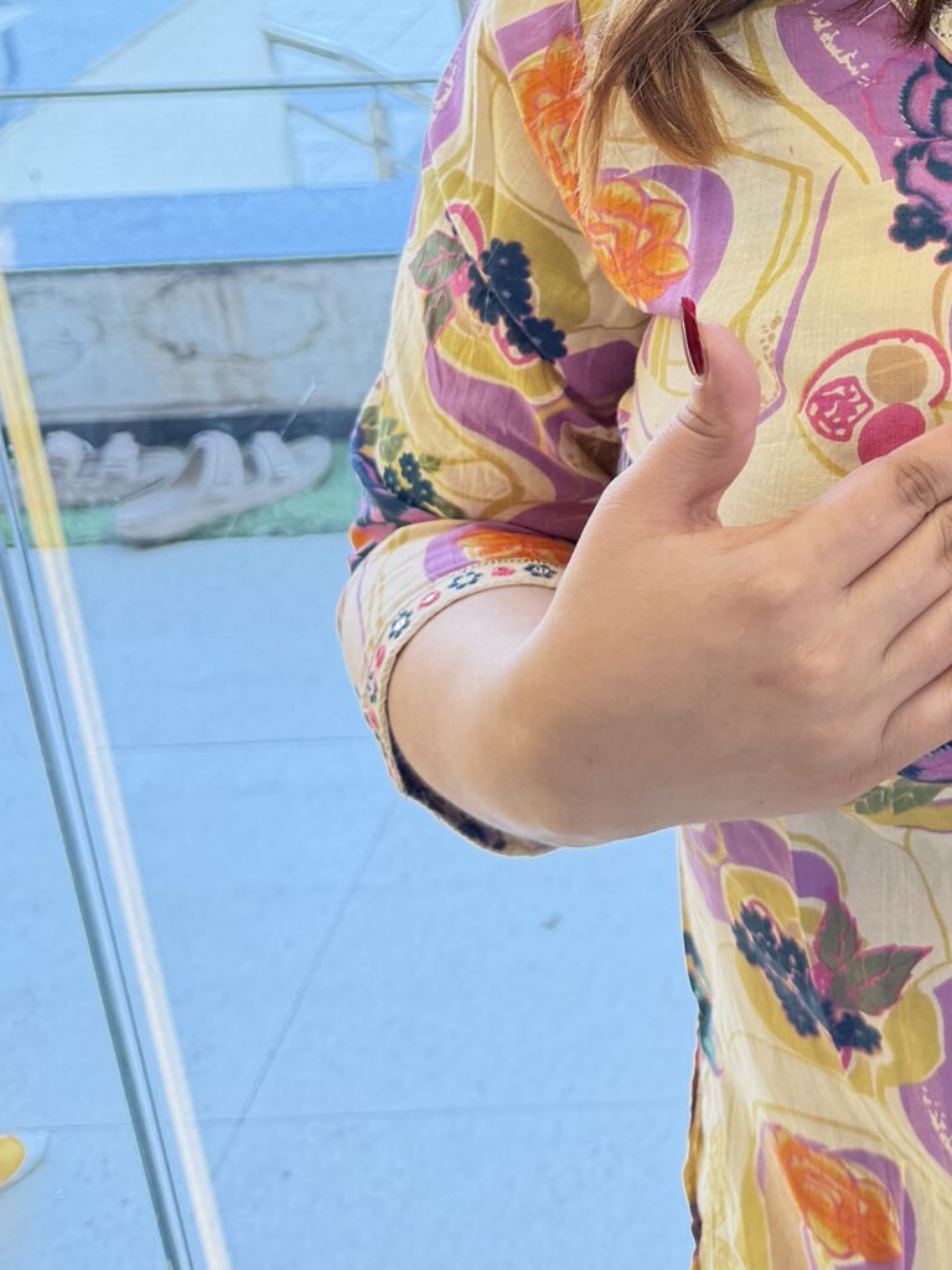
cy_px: 162
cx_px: 1174
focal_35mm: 60
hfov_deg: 22.3
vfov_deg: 30.9
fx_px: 2200
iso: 80
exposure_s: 1/100
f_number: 1.78
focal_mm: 6.76
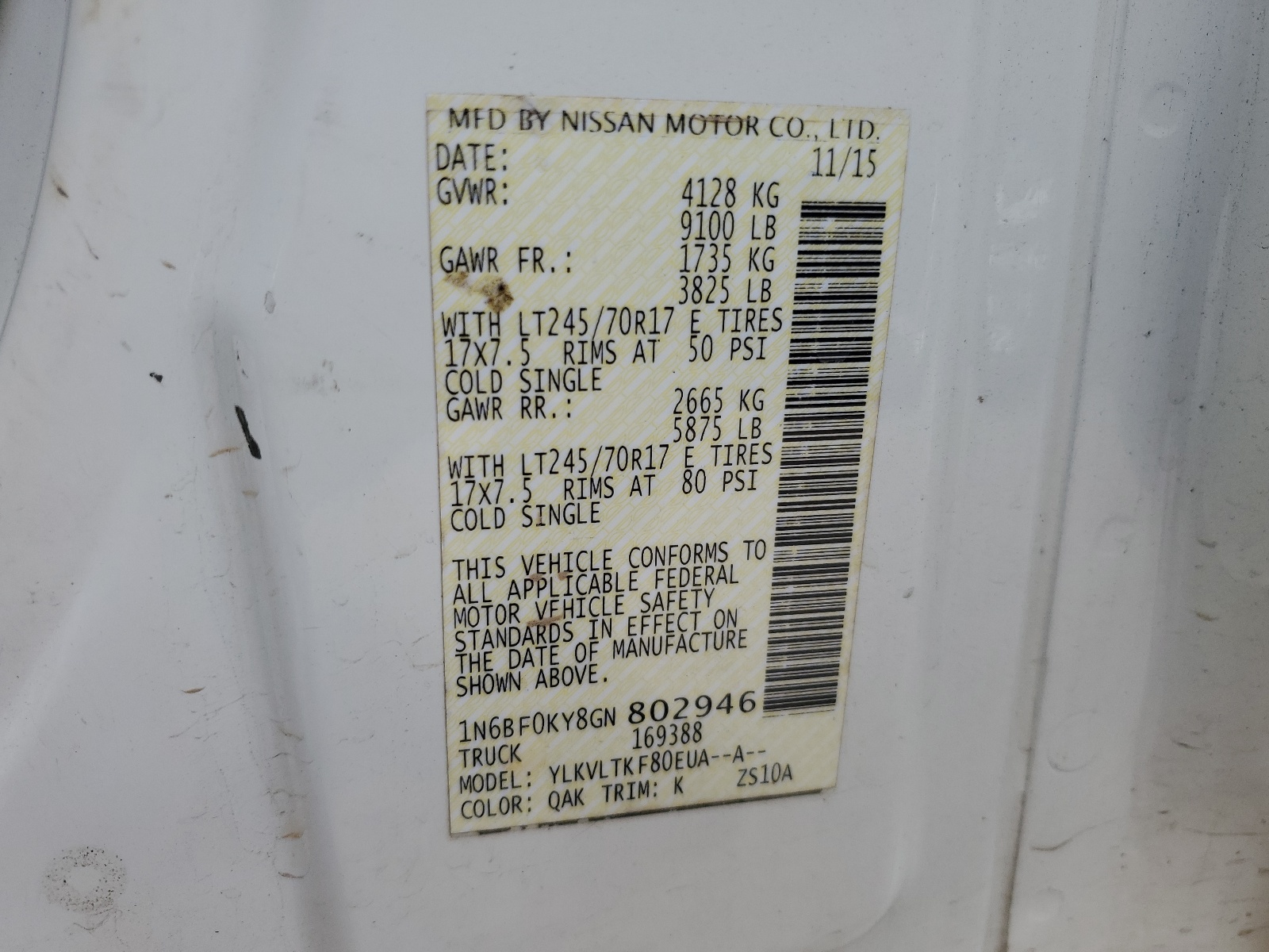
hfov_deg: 67.3
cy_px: 476
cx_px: 634
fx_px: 953
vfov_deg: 53.1
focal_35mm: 26
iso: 50
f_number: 1.5
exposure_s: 1/1111
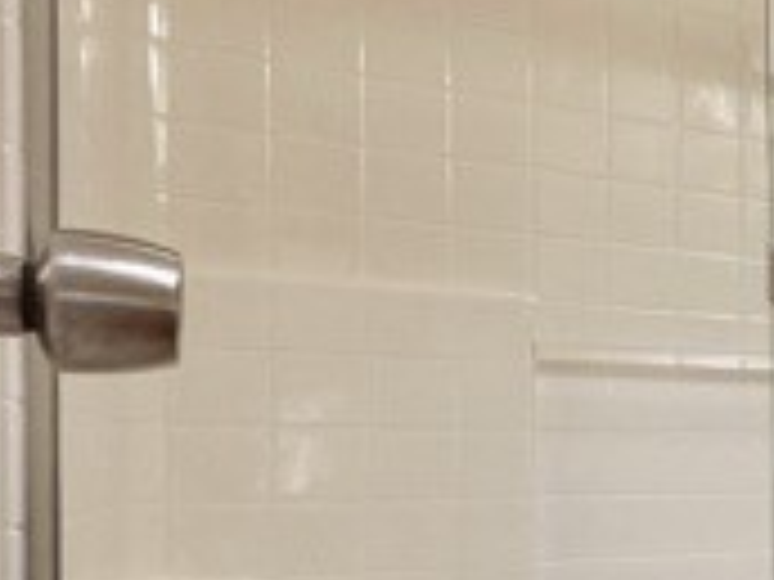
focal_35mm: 52
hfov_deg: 23.8
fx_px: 1163
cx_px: 1300
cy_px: 468
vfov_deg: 27.5
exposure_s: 1/120
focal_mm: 2.22
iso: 160
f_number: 2.2
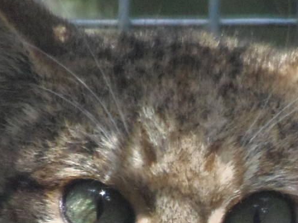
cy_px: 281
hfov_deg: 0.7
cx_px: 288
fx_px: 24099
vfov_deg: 0.5
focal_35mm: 2798
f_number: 5.7
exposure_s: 1/100
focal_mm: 154.8
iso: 400
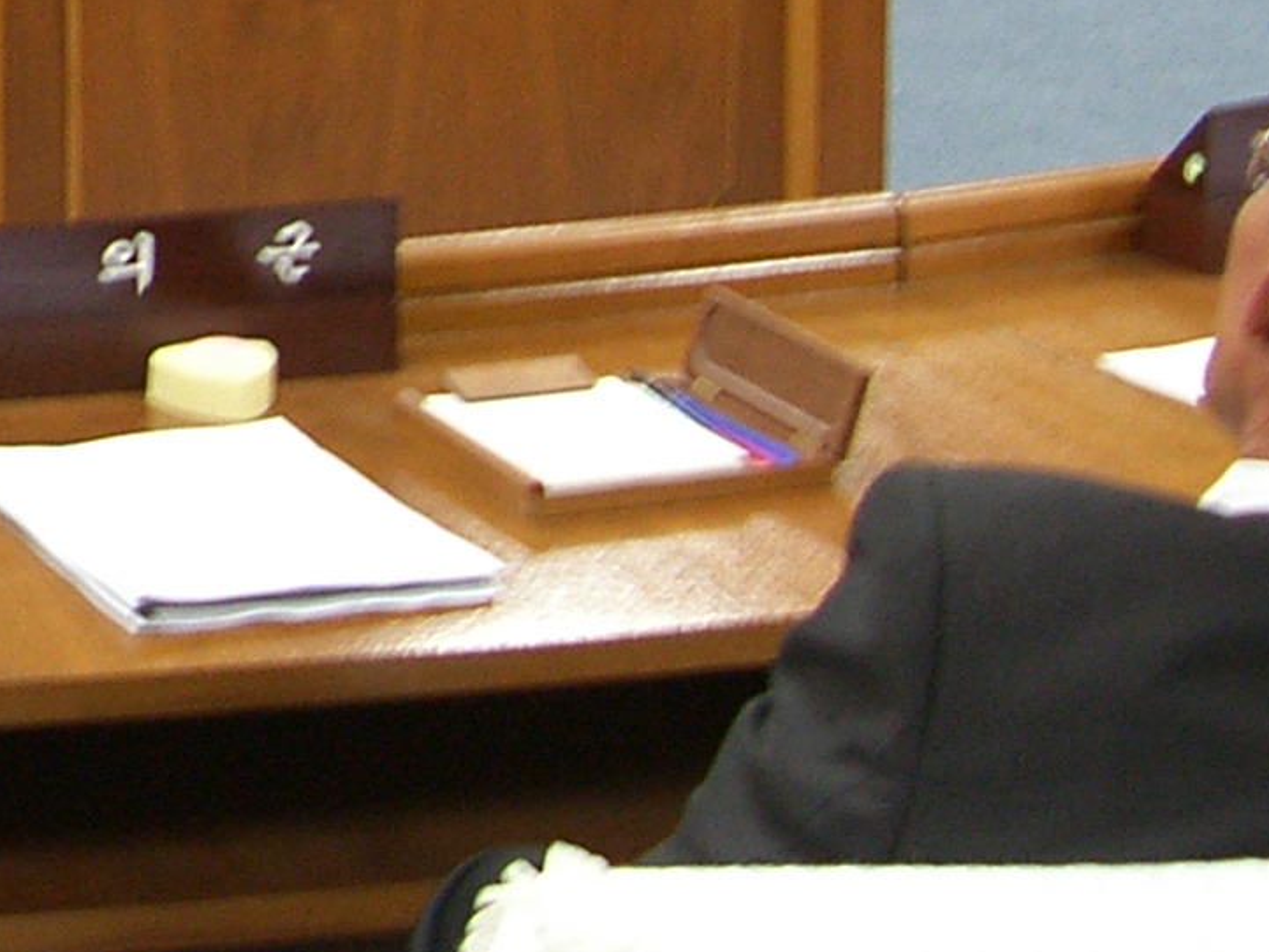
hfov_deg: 10.3
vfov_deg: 8.0
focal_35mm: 181
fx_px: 6636
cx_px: -972
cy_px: -528
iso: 100
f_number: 2.5
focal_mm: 10.3
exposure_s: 1/15
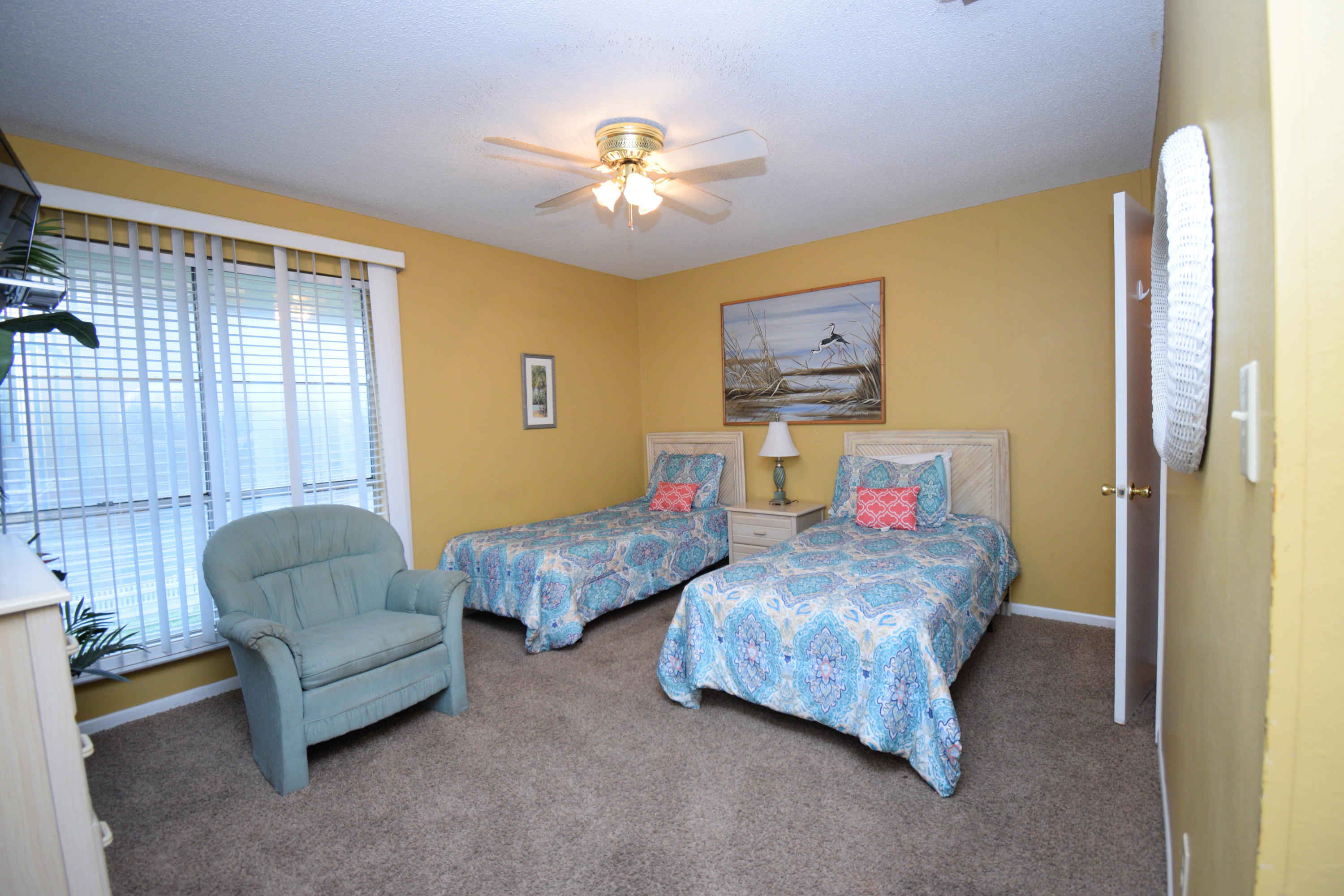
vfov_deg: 77.3
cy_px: 448
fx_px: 560
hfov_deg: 100.4
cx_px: 672
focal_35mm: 15
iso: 800
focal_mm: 10
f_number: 4.5
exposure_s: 1/60
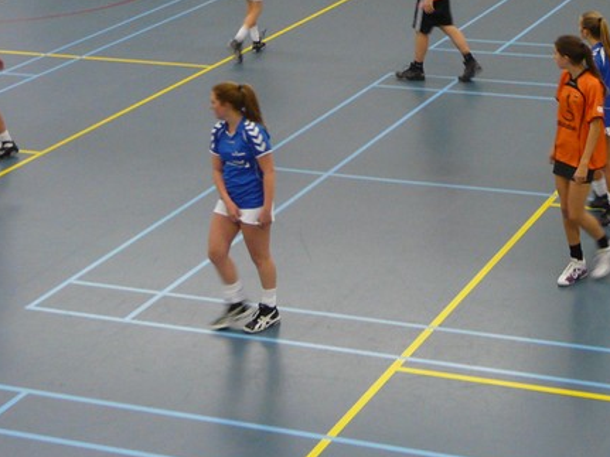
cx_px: 538
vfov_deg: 16.2
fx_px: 1550
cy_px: -74
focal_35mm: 88
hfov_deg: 21.8
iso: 200
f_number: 2.8
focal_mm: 6.1
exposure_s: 1/30
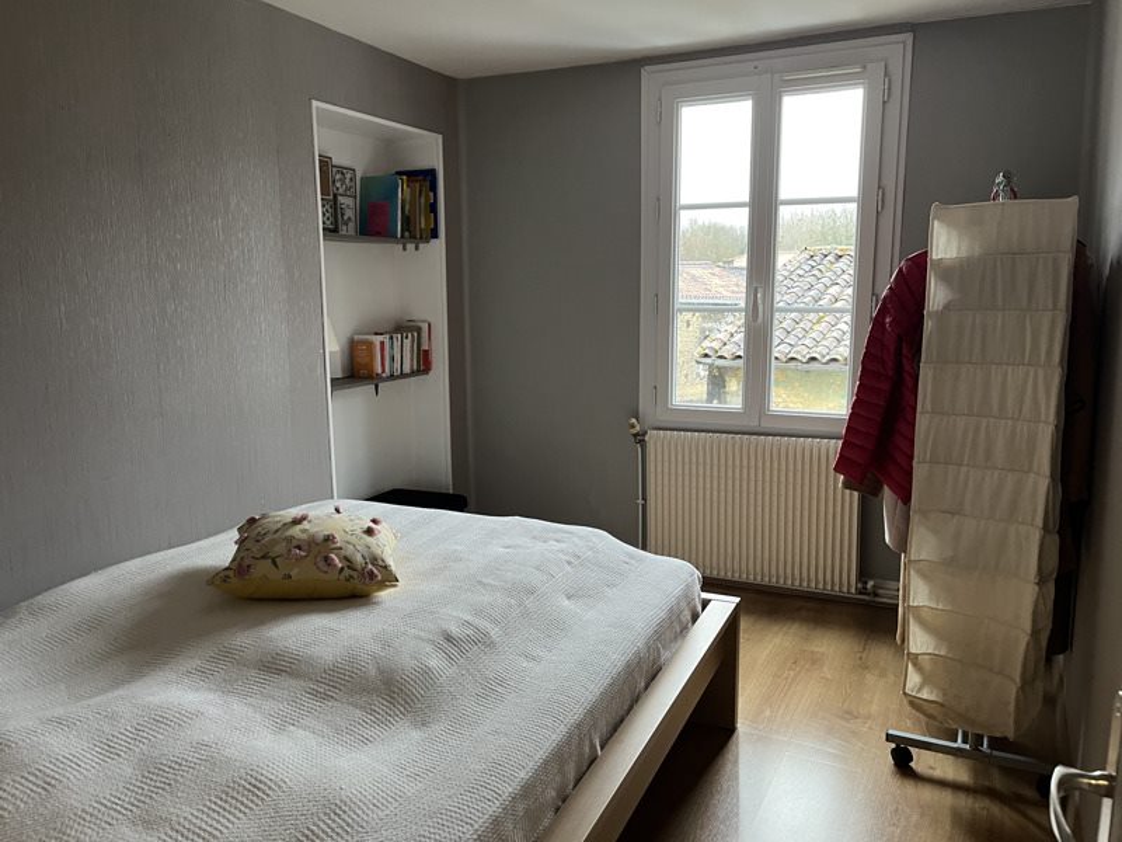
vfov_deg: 53.1
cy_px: 421
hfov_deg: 67.3
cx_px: 561
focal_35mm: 26
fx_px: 843
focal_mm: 5.1
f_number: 1.6
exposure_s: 1/50
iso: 320
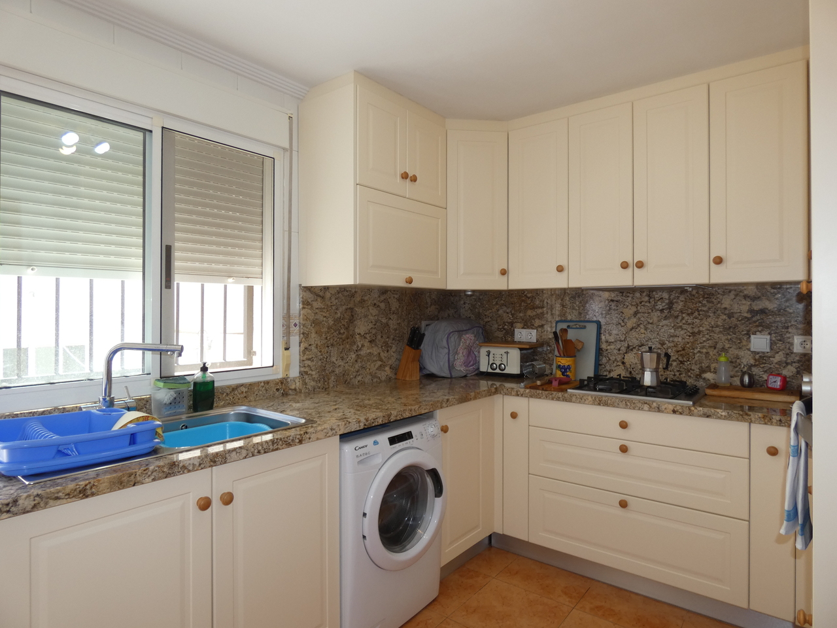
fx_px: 484
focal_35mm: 20
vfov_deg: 66.0
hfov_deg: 81.7
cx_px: 418
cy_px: 314
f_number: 2.8
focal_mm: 3.6
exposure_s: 1/125
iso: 80
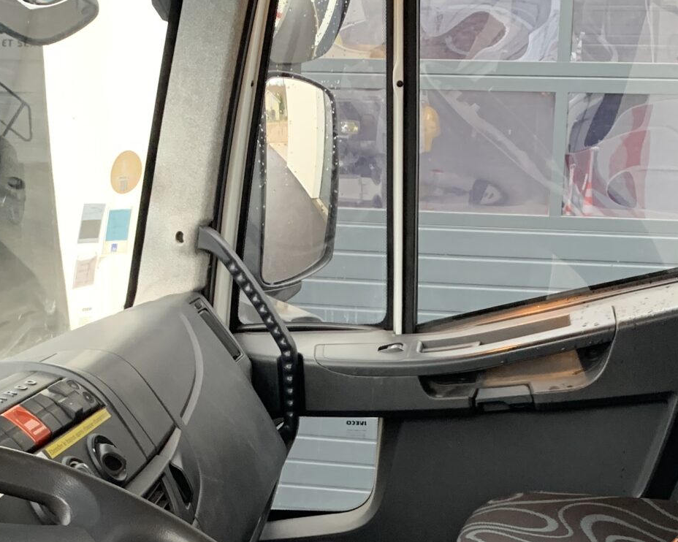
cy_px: 594
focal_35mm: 70
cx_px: 381
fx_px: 1404
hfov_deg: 27.1
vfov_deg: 20.8
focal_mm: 4.25
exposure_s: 1/60
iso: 200
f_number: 1.8
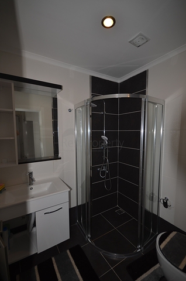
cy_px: 140
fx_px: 128
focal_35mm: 16
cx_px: 93
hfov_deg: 71.8
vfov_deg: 95.1
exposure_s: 1/60
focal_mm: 11
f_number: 4.2
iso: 100
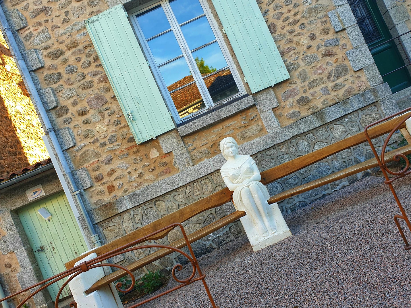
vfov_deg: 49.7
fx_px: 332
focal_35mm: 28
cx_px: 205
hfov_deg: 63.4
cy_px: 157
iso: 50
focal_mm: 4.3
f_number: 2.4
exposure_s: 1/122
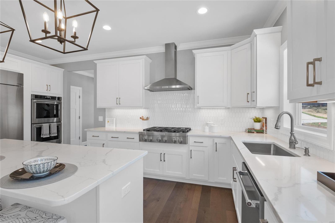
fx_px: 149
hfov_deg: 96.7
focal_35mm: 16
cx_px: 168
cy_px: 112
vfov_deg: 73.7
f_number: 8
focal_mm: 8
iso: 400
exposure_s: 1/20
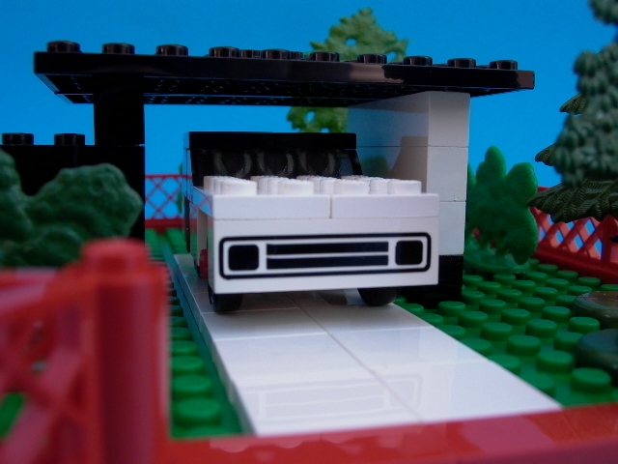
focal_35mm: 38
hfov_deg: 49.0
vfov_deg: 37.7
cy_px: 232
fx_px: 678
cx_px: 309
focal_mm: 8.19
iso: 100
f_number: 4.2
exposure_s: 1/218
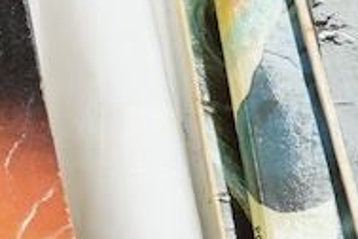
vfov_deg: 5.0
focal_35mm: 268
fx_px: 2665
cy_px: -218
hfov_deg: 6.9
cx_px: -698
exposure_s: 1/200
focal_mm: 30
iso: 2500
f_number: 10
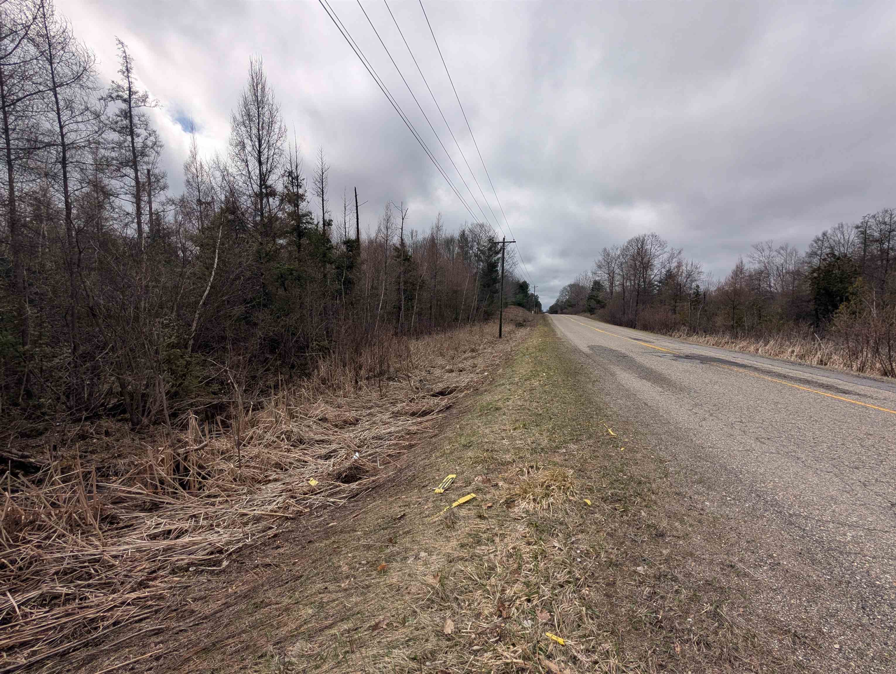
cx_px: 448
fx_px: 311
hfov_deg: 110.5
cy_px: 337
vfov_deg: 94.6
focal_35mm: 12
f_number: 1.7
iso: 53
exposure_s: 1/7299
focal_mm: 2.02
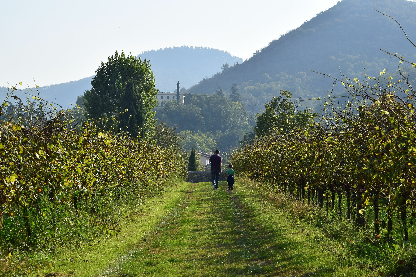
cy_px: 138
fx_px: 1075
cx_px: 208
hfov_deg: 21.9
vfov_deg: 14.7
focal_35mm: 93
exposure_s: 1/500
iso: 400
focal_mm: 62
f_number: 11
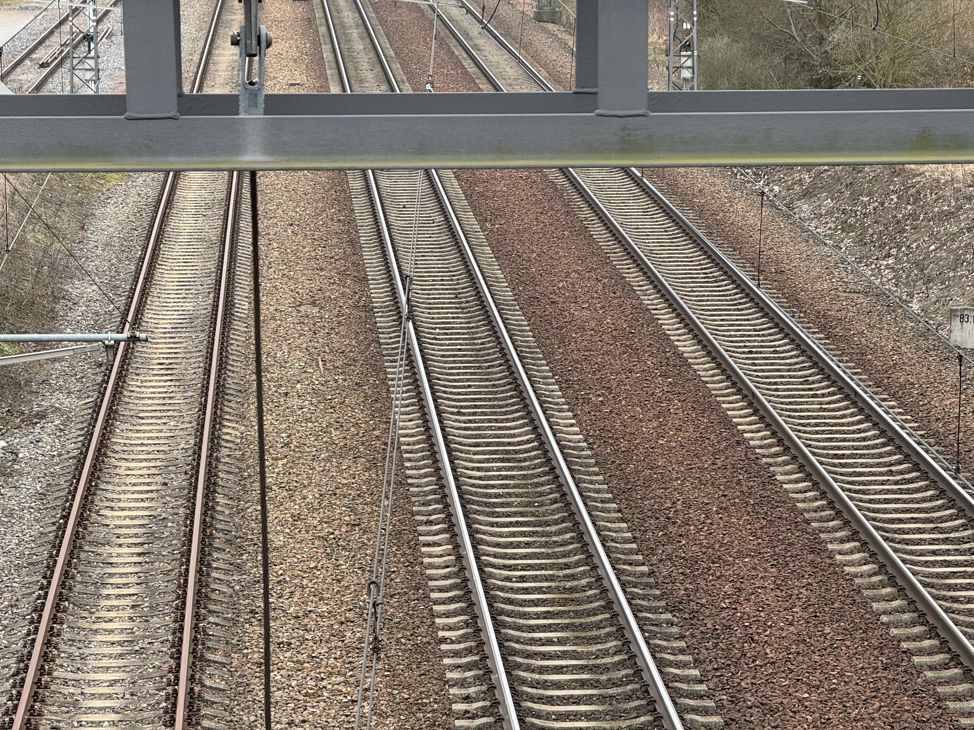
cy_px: 365
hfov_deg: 16.4
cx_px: 487
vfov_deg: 12.3
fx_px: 3376
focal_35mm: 120
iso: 50
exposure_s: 1/99
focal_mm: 15.66
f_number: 2.8
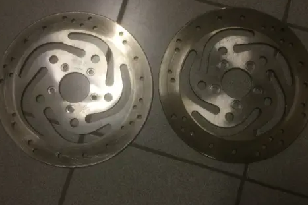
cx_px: 153
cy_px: 94
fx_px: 265
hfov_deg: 60.3
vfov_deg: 42.3
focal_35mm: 31
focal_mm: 4.15
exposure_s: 1/33
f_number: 2.2
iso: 160
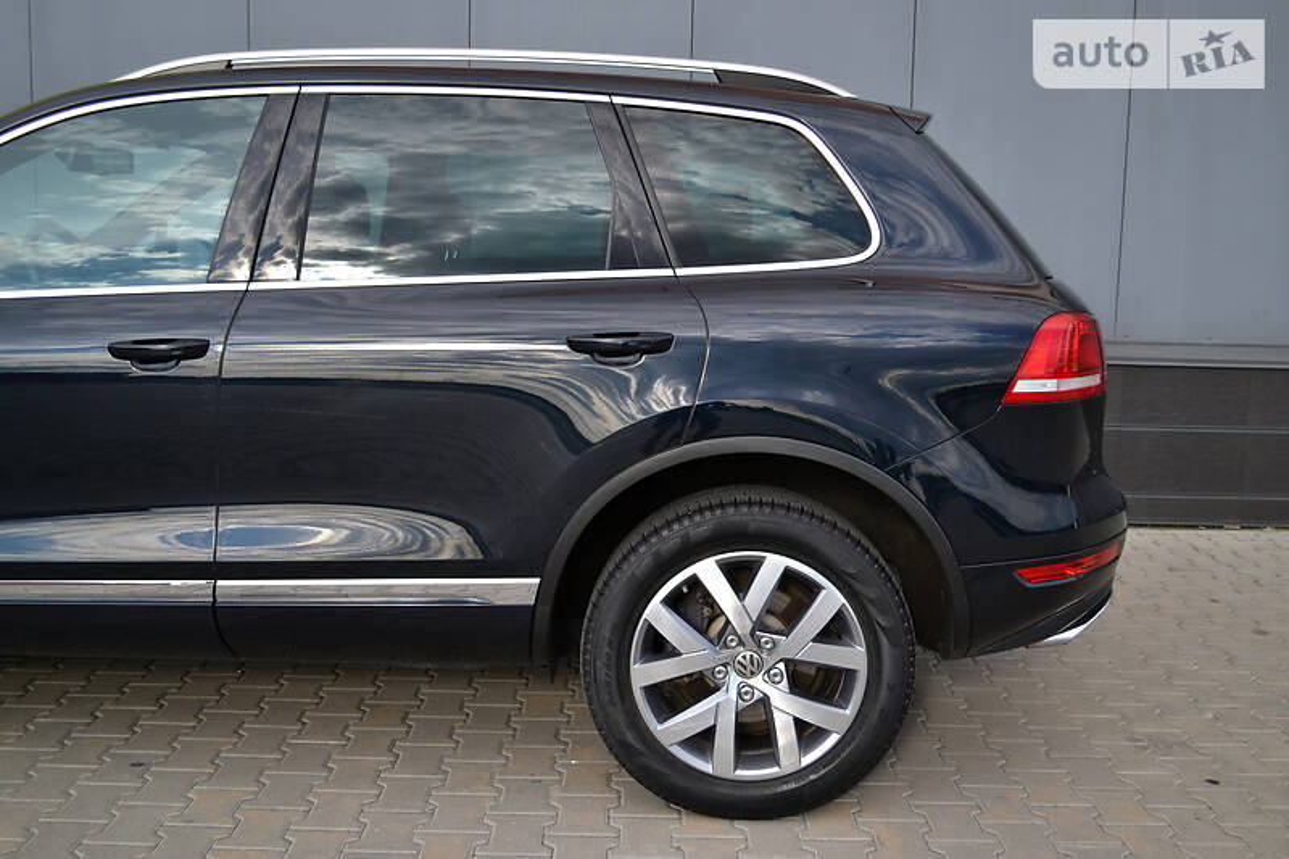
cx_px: 644
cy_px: 430
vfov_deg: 36.9
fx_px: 1289
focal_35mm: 36
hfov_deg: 53.1
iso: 400
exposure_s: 1/1600
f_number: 4
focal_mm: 24
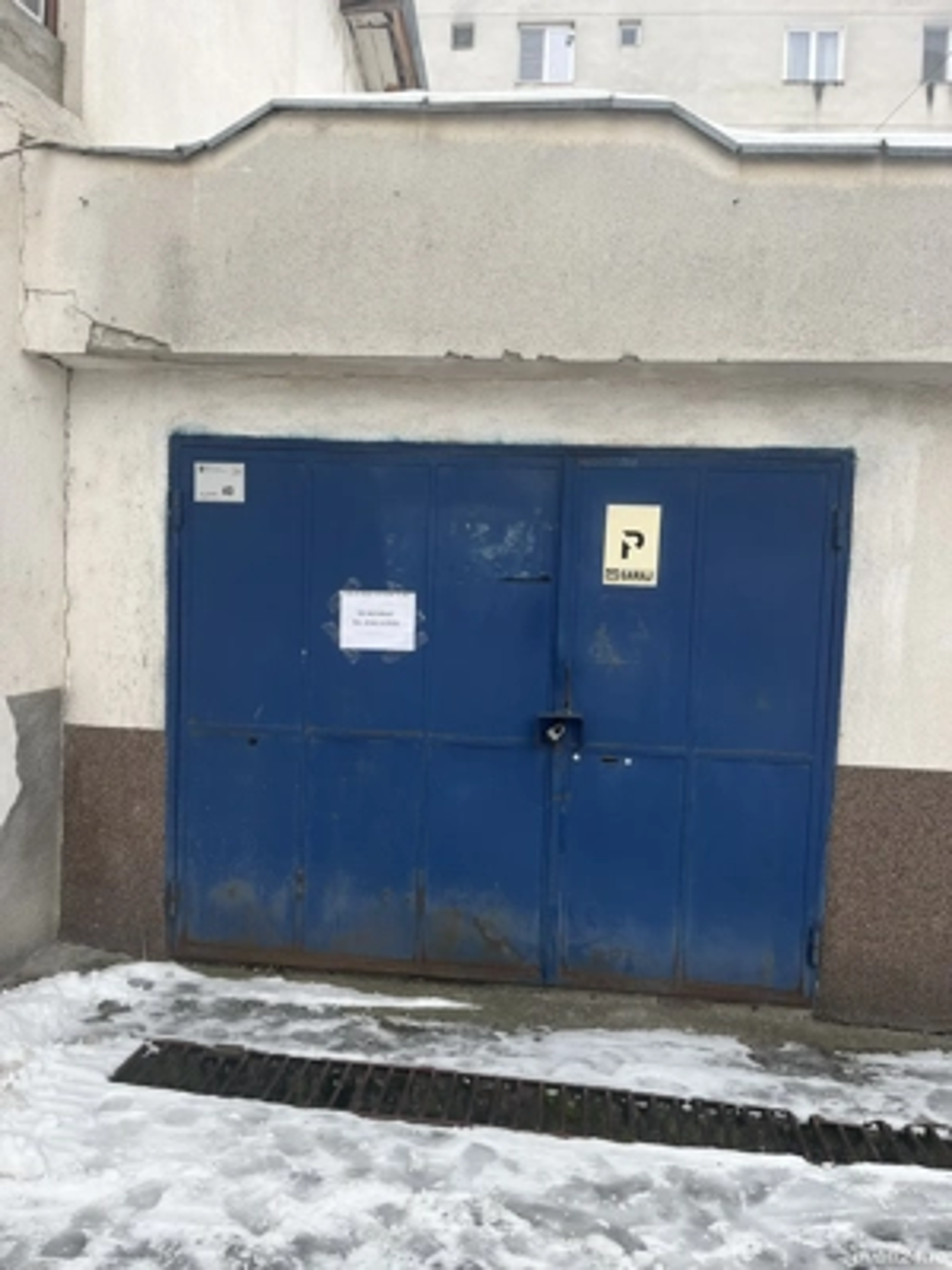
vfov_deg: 67.3
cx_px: 476
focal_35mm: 26
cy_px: 635
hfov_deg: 53.1
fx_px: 953
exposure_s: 1/772
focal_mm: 5.1
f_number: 1.6
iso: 50
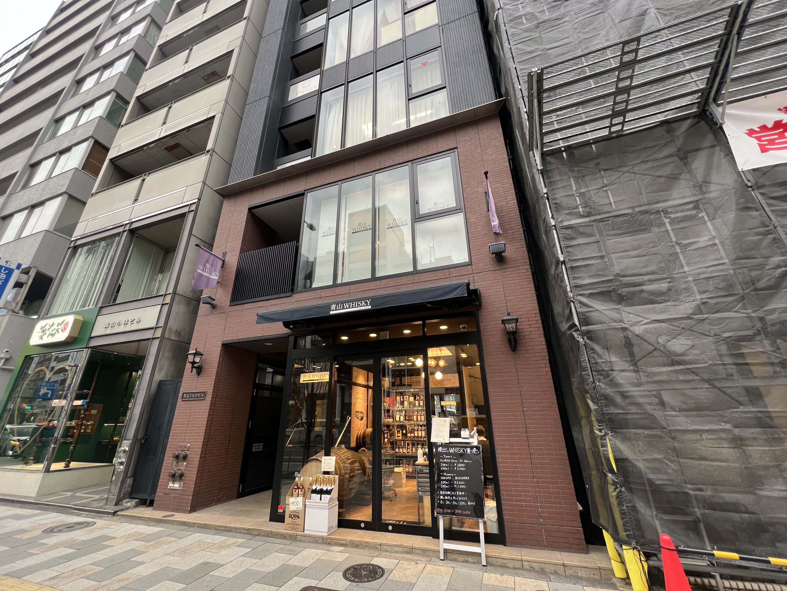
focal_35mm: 13
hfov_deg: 106.2
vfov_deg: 89.9
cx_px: 394
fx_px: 296
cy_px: 296
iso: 125
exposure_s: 1/100
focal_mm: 1.57
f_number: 1.8
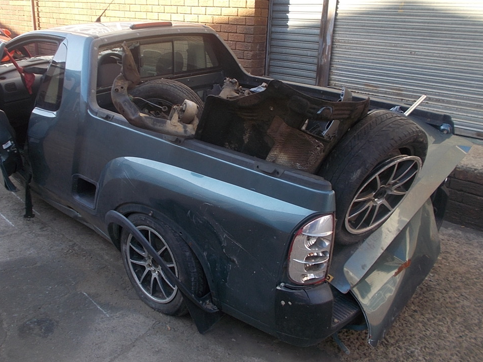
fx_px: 460
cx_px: 212
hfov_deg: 55.2
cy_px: 156
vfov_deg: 42.8
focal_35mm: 33
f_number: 3.2
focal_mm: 4.6
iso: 80
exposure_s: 1/125
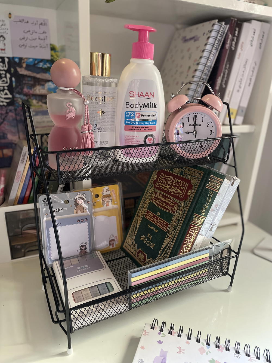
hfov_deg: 53.1
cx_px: 136
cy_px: 182
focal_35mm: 26
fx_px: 272
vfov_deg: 67.3
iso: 640
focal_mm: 4.2
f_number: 1.6
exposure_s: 1/40
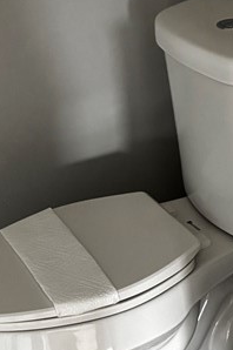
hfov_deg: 14.1
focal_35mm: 93
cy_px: 11
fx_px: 905
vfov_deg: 21.3
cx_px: 293
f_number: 1.6
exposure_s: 1/59
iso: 500
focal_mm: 5.96
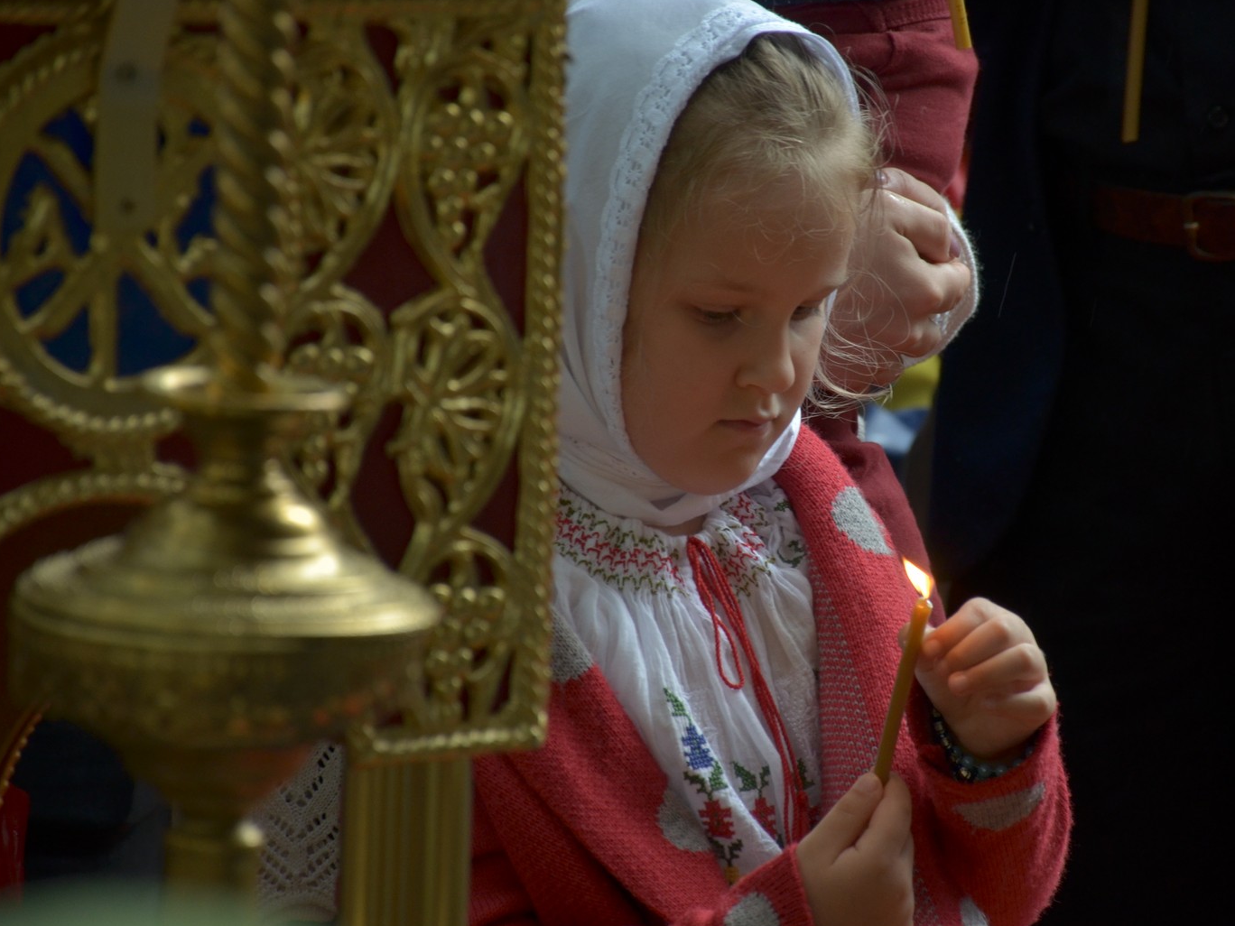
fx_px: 10061
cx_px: 787
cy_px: 411
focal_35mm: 282
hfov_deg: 7.0
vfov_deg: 5.3
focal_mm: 140
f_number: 5.6
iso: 400
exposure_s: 1/125
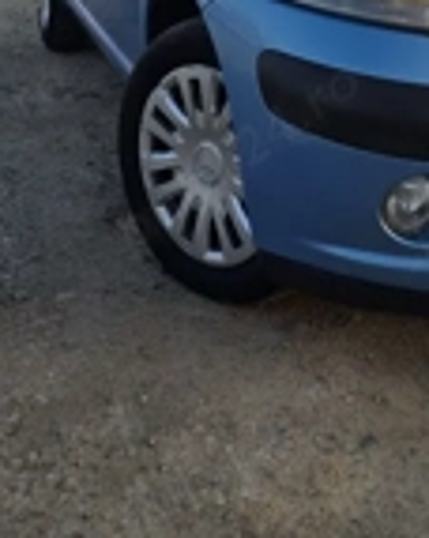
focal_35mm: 63
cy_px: -90
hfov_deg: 24.0
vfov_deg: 26.9
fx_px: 1002
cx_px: 312
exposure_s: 1/182
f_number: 1.7
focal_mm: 6.3
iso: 16
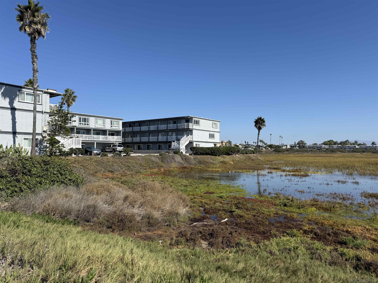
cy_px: 142
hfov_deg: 71.6
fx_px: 262
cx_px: 189
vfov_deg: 56.8
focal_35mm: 24
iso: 80
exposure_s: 1/5714
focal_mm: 6.76
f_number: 1.78
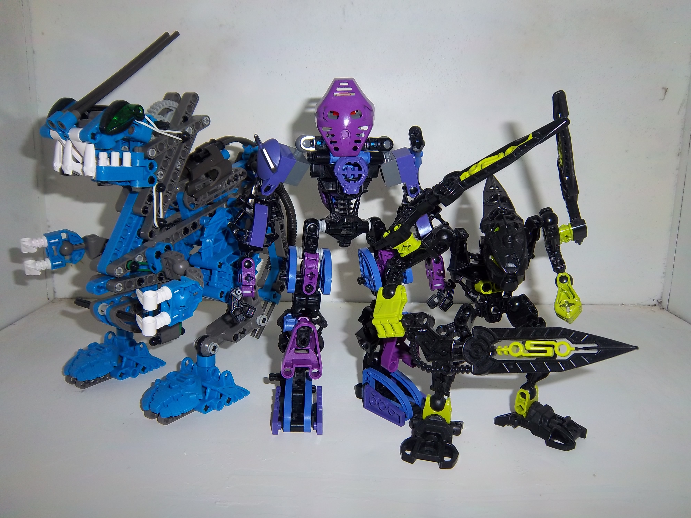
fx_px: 559
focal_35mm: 28
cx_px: 346
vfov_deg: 49.7
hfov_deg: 63.4
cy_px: 259
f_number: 3.5
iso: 64
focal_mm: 5.05
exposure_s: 1/30
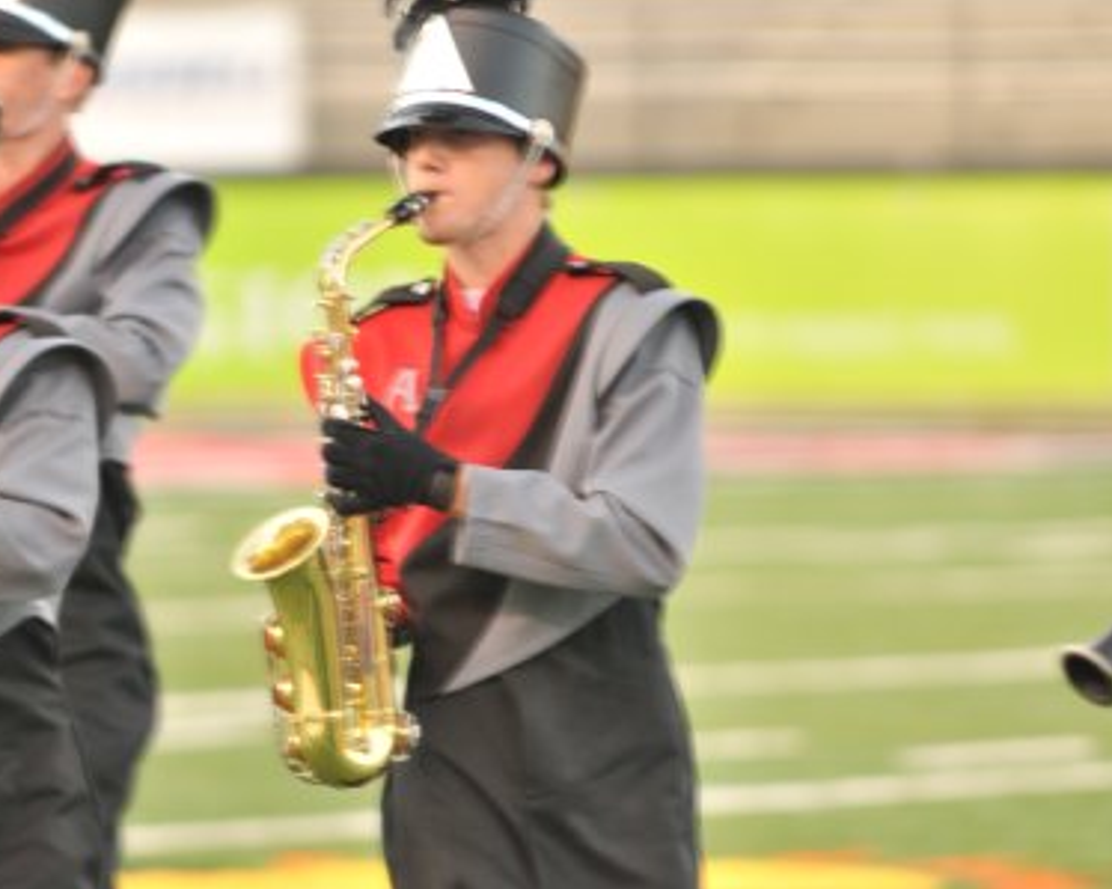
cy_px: 648
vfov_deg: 3.4
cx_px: 525
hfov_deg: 4.3
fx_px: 14839
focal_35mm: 451
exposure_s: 1/100
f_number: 2.8
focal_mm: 200
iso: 200
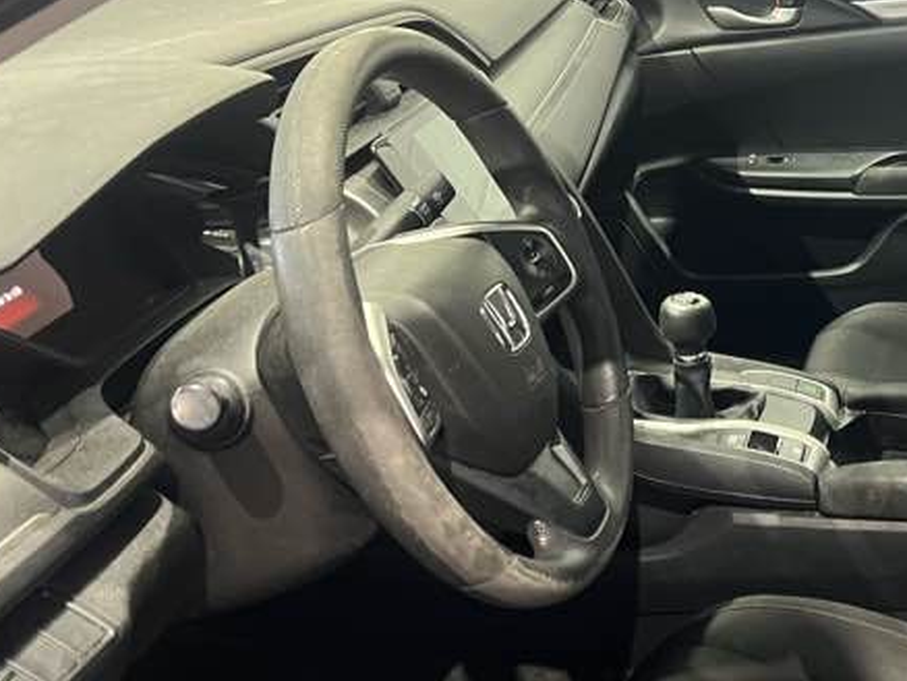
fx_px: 1442
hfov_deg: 32.6
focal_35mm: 55
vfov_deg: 26.5
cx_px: 864
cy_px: 442
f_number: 1.5
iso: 500
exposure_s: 1/40
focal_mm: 5.7
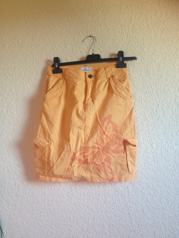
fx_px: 241
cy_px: 119
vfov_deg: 52.6
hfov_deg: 40.7
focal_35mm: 35
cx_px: 90
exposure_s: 1/20
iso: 100
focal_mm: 4.28
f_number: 2.4
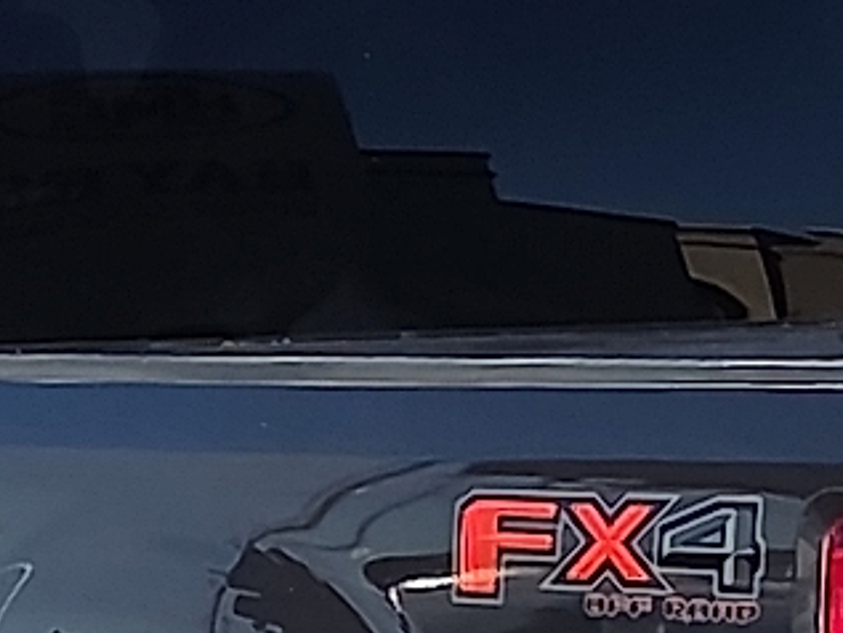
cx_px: 574
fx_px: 5896
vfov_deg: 6.1
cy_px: 670
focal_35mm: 242
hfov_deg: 8.2
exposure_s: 1/2000
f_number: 1.8
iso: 25
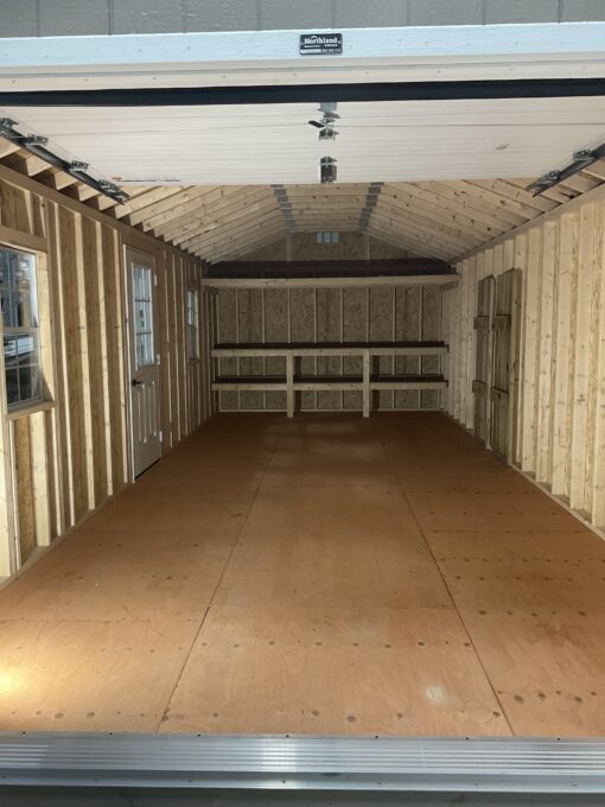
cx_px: 302
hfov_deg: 48.2
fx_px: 676
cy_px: 404
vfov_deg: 61.7
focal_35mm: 29
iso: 160
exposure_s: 1/60
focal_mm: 3
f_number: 1.8
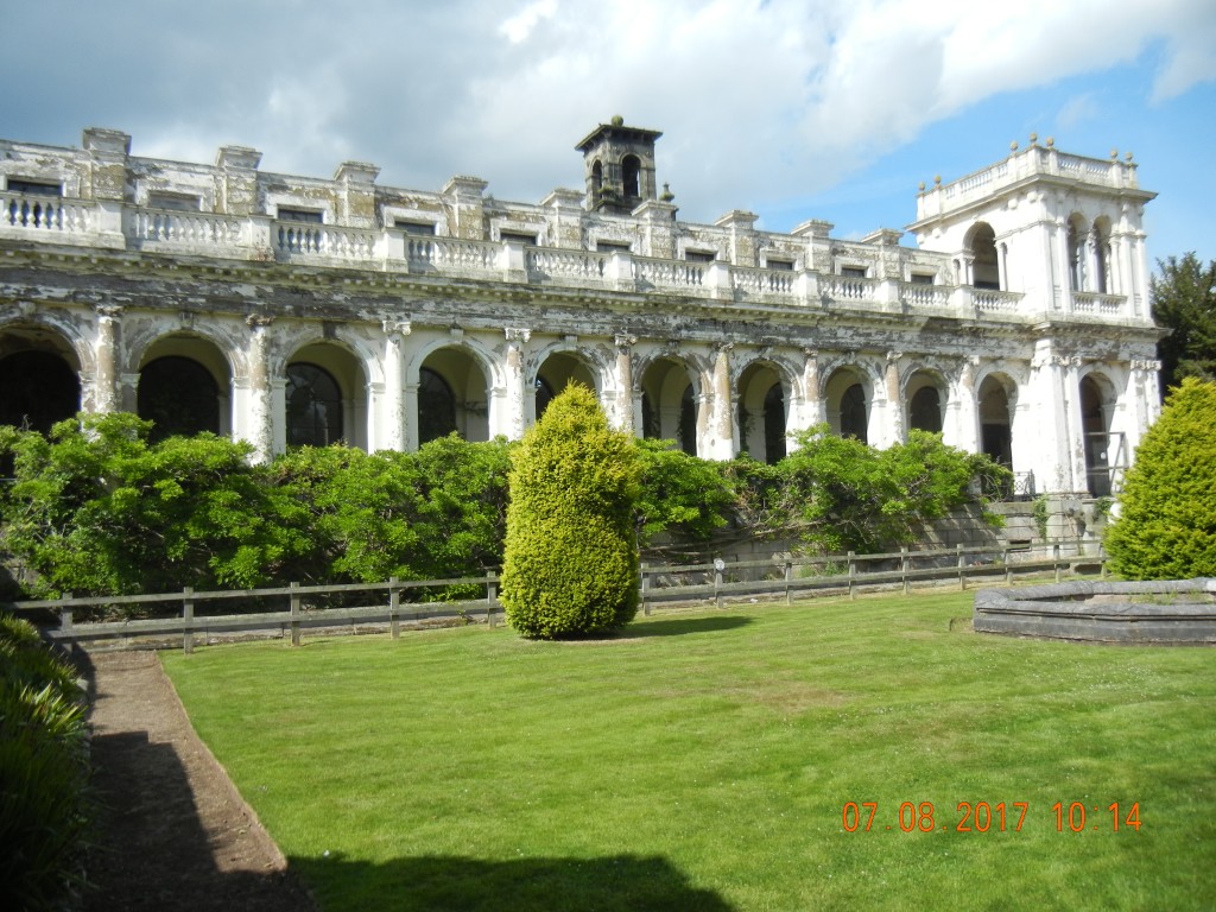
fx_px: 1054
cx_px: 608
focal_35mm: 30
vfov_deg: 46.8
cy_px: 456
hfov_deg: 60.0
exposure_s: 1/310
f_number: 7
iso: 160
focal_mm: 5.4
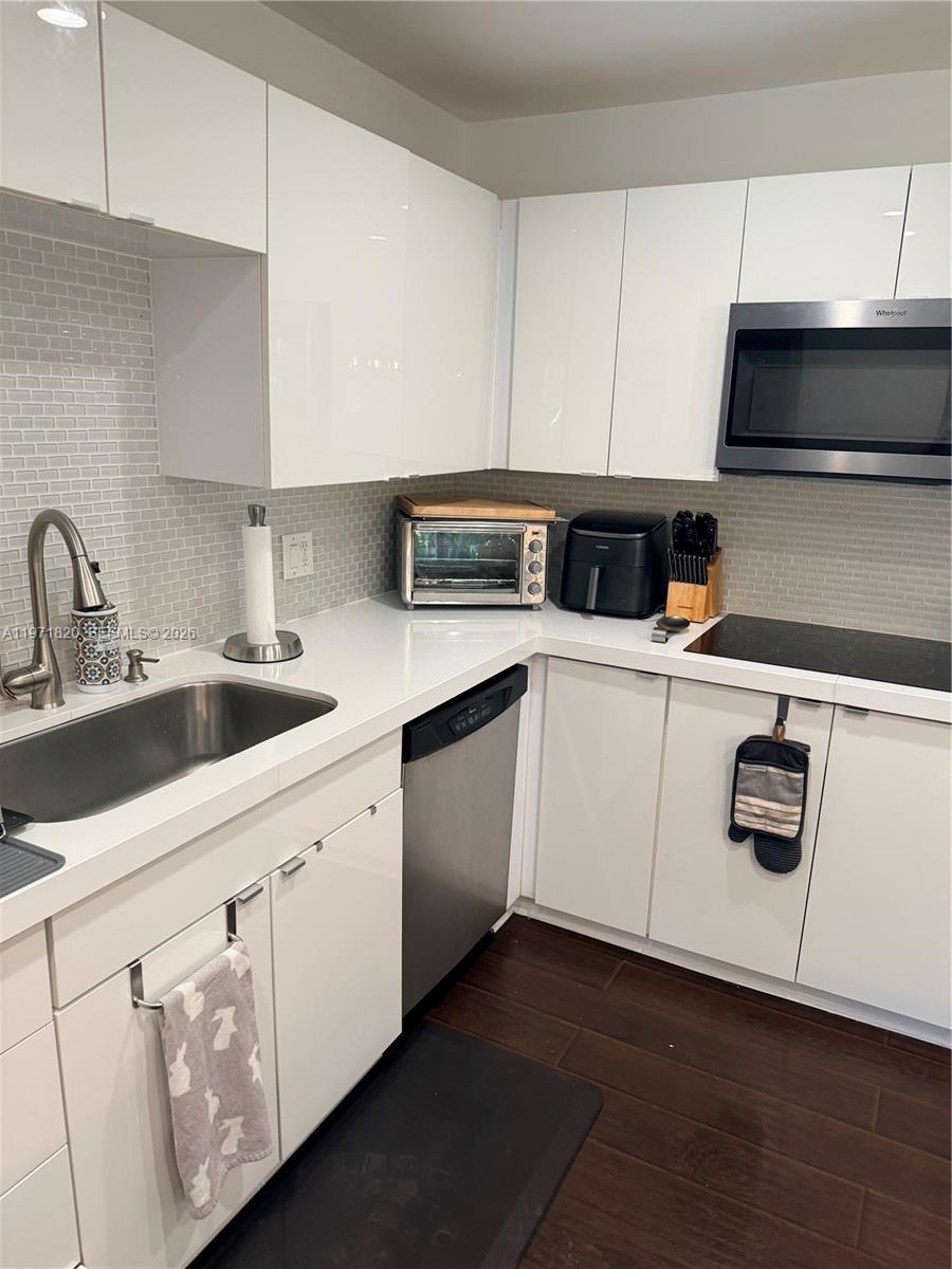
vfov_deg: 71.6
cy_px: 634
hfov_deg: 56.8
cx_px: 476
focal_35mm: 24
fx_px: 880
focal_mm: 6.76
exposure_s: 1/111
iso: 200
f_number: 1.78
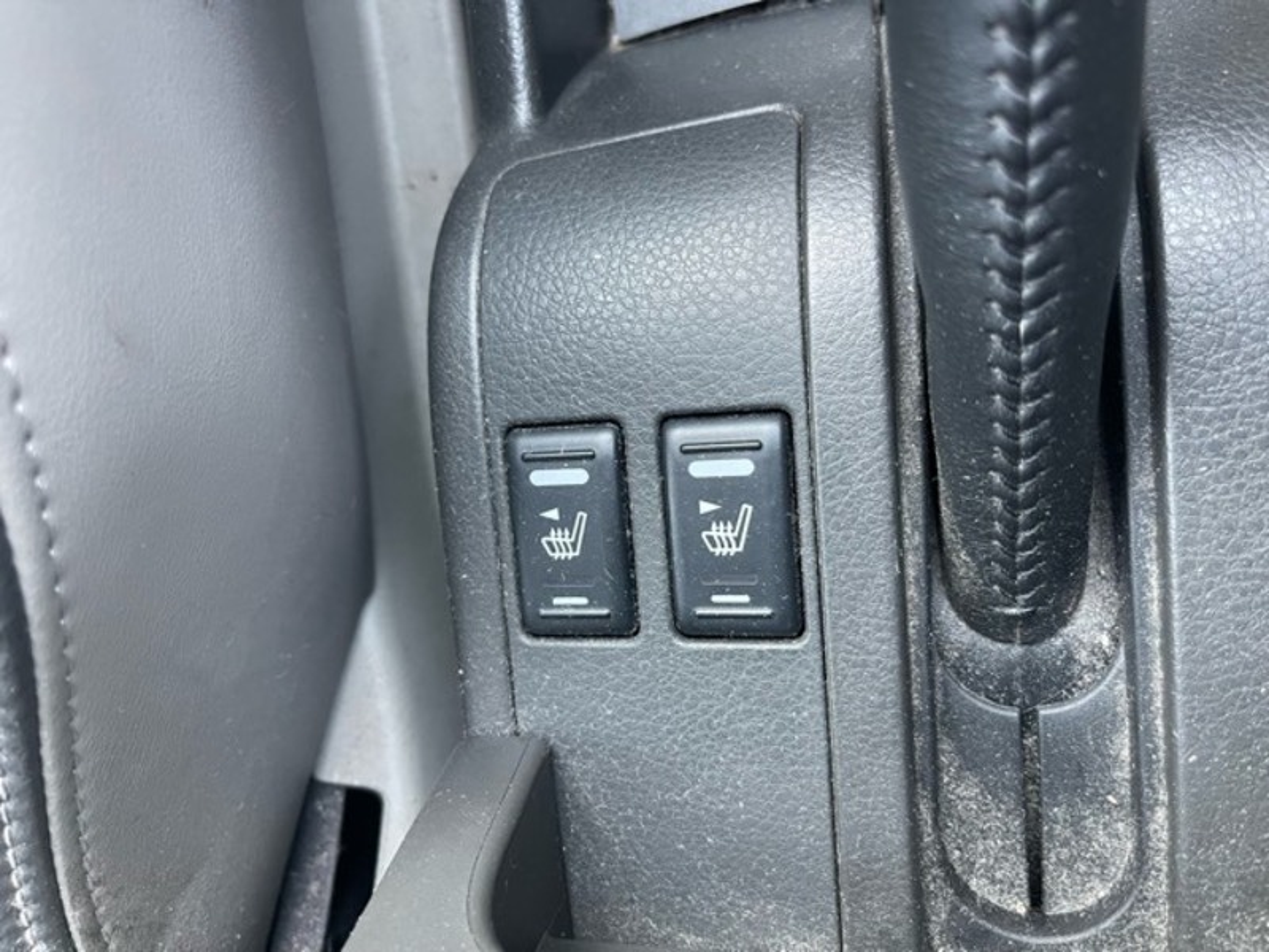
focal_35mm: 25
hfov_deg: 69.4
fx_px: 916
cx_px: 634
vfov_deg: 54.9
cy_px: 476
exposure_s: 1/52
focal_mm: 5.1
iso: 500
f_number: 1.6
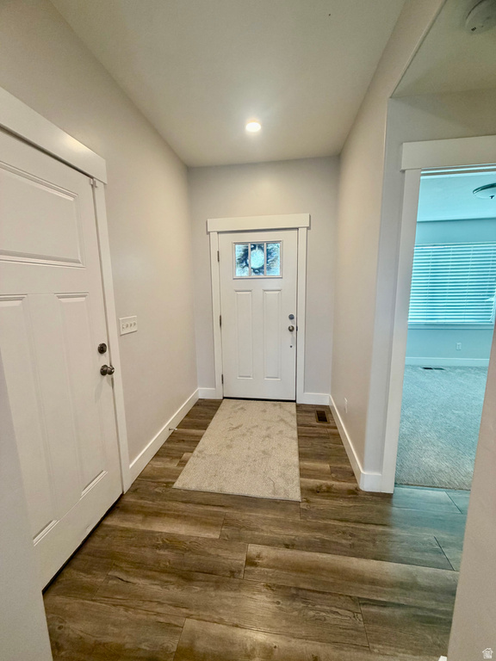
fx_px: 267
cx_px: 248
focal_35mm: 14
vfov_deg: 102.1
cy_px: 330
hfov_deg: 85.7
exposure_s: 1/60
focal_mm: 2.22
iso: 200
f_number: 2.2
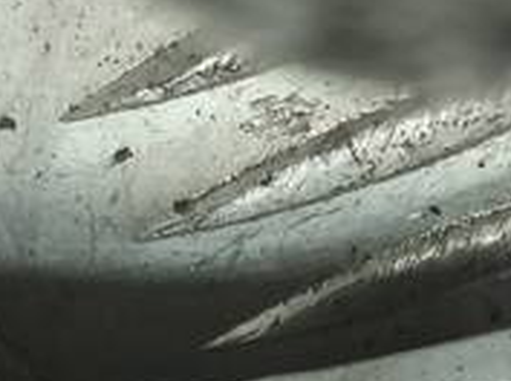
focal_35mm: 145
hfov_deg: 13.6
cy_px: 722
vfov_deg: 9.6
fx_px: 2136
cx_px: 260
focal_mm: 4.6
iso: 80
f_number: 1.8
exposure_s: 1/50
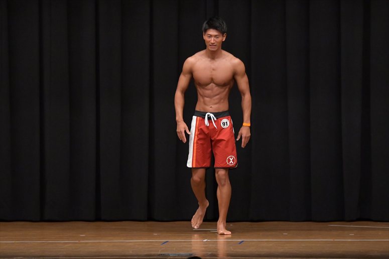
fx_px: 2592
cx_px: 194
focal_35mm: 240
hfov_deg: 8.6
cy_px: 130
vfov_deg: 5.7
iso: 6400
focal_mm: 160
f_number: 5.6
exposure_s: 1/400
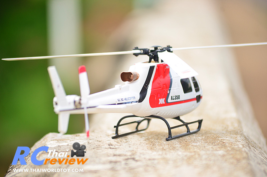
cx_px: 134
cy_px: 88
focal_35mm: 158
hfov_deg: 13.1
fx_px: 1165
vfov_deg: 8.7
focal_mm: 105
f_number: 5
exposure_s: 1/160
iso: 160
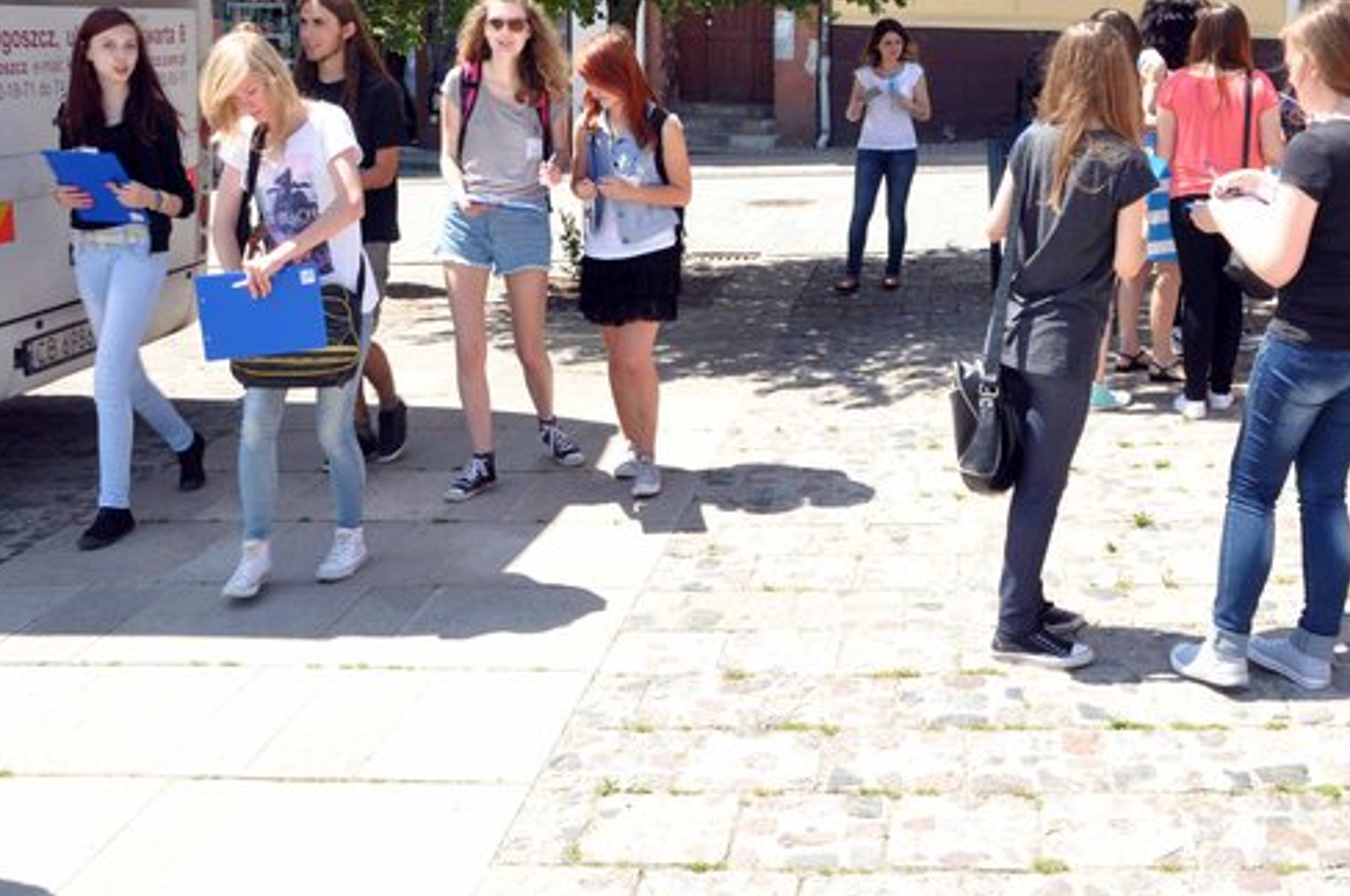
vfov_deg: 30.3
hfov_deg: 44.0
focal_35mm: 44
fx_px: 1648
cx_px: 882
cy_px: 332
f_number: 14
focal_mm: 22
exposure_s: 1/80
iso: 250
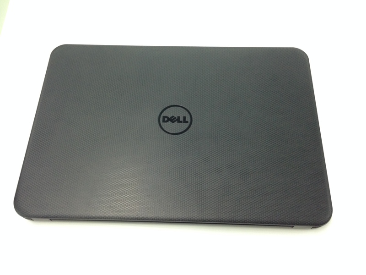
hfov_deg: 55.4
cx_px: 183
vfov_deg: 42.9
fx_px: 349
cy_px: 138
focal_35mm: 33
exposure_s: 1/20
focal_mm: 4.12
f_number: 2.4
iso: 160
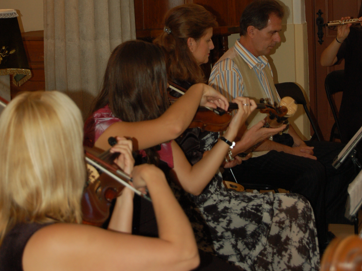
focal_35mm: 109
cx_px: 181
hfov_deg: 18.0
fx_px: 1140
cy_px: 37
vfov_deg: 13.5
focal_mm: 50
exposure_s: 1/60
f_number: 5.6
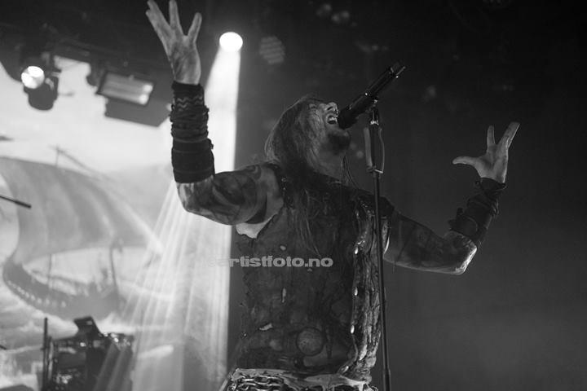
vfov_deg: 27.0
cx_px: 294
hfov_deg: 39.6
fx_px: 815
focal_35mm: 50
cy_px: 196
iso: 2000
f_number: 1.8
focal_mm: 50
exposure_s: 1/320
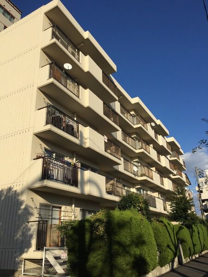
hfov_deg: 48.2
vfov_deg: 61.7
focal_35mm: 29
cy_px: 138
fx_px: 232
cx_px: 104
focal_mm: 4.15
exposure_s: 1/3300
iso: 32
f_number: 2.2
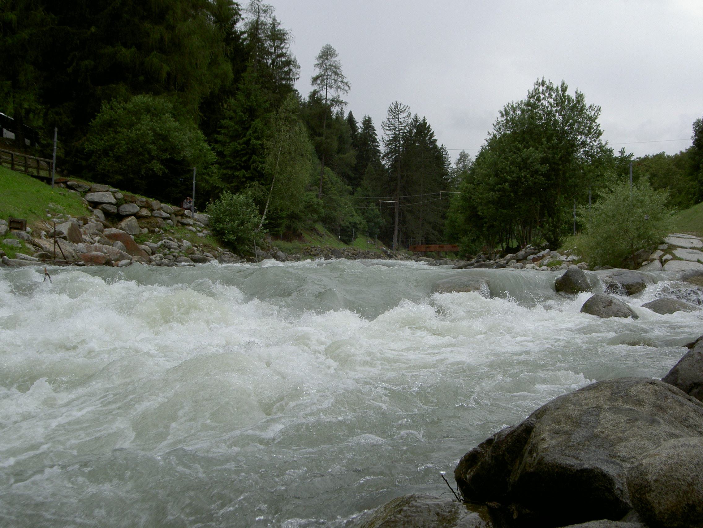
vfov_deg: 26.6
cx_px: 352
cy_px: 264
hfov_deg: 34.9
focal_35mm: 55
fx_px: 1117
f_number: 5.5
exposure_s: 1/200
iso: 50
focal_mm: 11.3
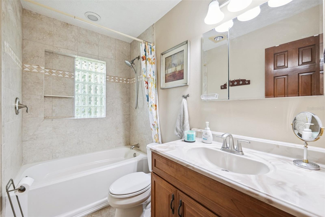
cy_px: 108
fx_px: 126
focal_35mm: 14
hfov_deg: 104.3
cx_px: 162
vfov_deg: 81.2
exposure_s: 1/13
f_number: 8
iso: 400
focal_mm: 14
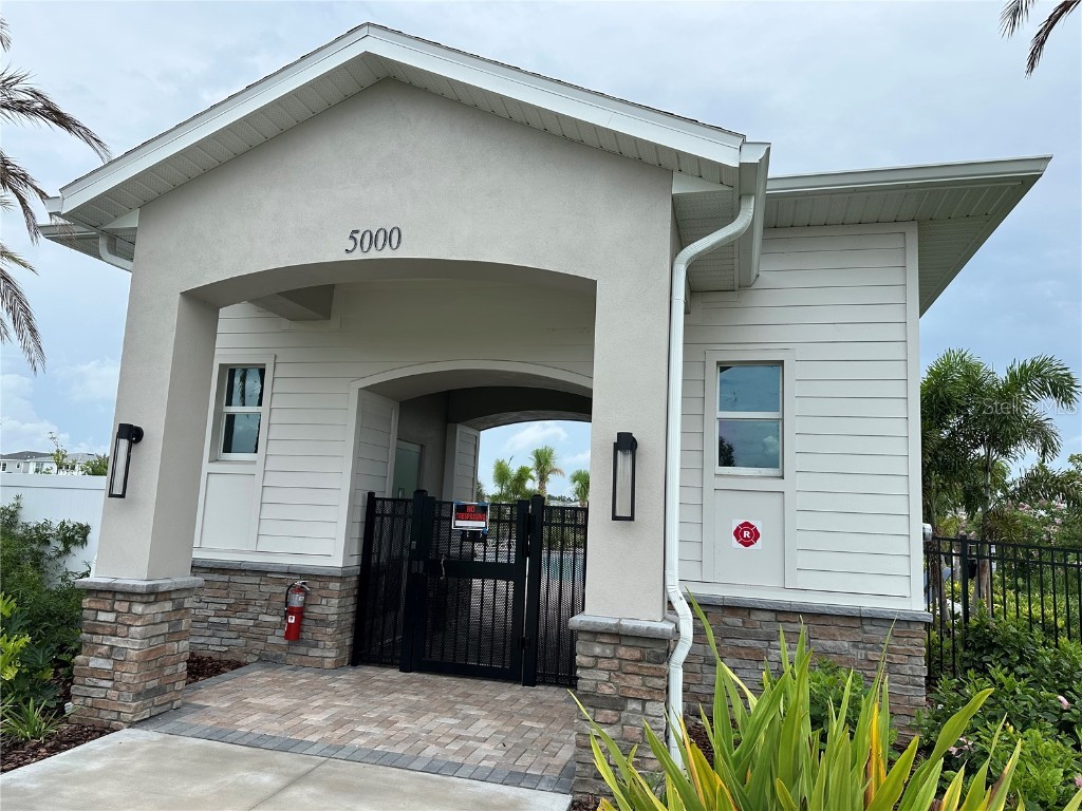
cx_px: 541
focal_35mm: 24
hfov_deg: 71.6
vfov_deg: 56.8
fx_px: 750
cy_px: 406
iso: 80
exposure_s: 1/3247
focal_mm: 6.86
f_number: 1.78
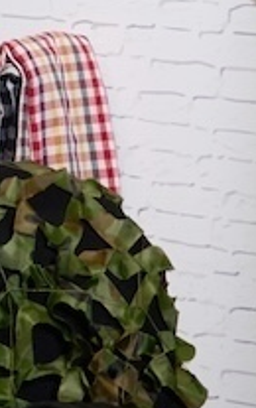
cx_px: -790
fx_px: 3148
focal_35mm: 283
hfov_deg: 4.3
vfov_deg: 7.3
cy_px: -239
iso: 1000
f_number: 2.8
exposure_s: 1/125
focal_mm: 30
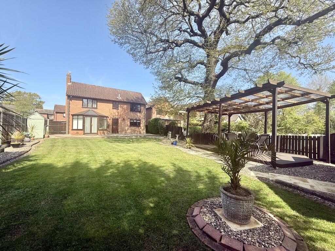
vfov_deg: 85.7
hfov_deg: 102.1
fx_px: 135
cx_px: 168
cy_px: 126
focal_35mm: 14
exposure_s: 1/742
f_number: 2.2
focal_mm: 2.22
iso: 50
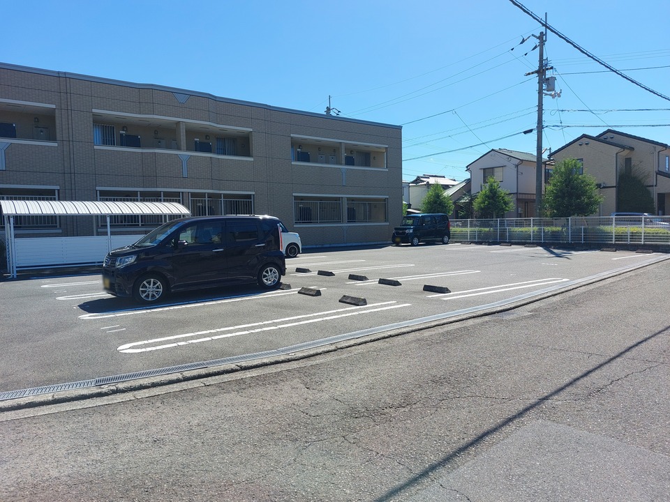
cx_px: 335
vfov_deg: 56.8
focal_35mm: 24
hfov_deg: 71.6
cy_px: 251
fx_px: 465
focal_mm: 5.23
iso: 25
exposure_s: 1/1037
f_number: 1.8
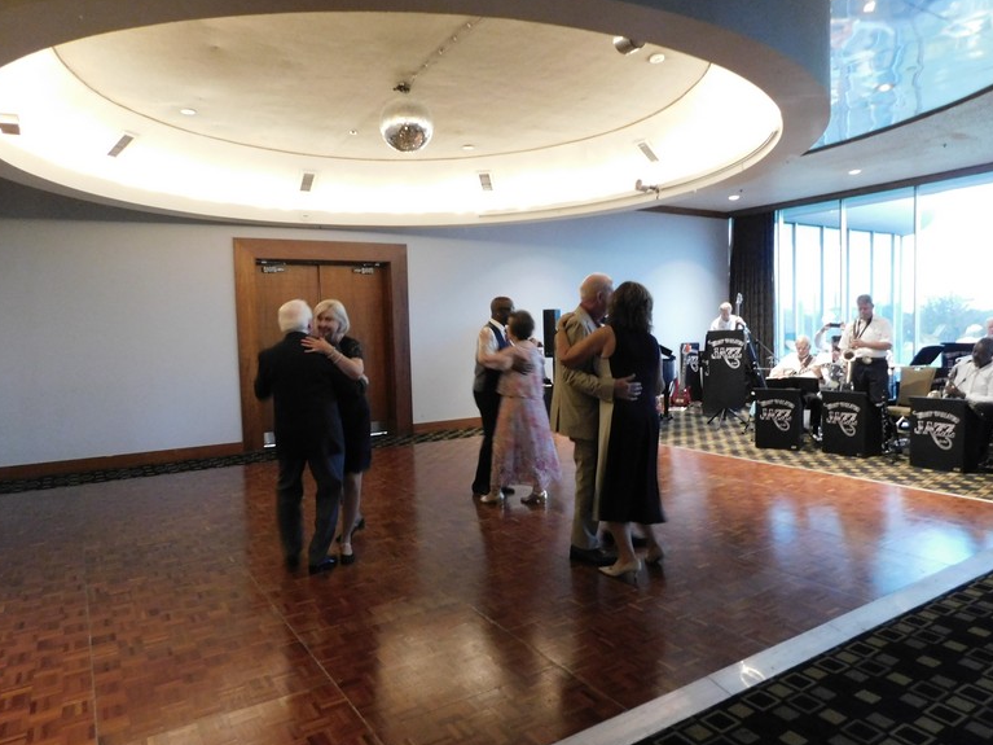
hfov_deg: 71.6
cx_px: 500
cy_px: 371
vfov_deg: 56.8
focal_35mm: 24
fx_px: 688
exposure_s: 1/8
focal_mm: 4
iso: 640
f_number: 3
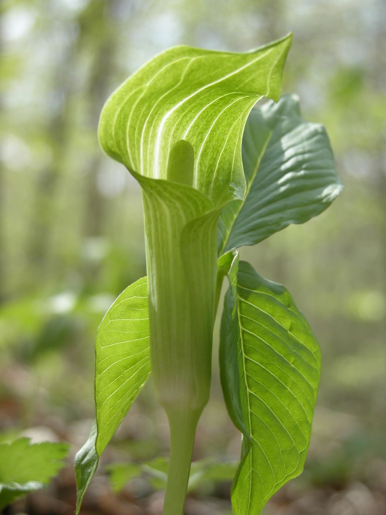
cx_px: 193
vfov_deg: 21.1
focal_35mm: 93
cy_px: 258
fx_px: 1383
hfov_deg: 15.9
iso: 100
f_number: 3.6
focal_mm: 23.7
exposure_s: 1/257
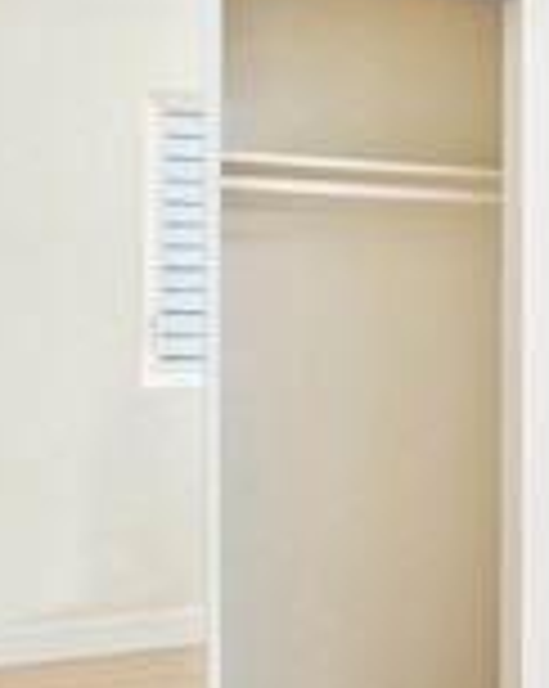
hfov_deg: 20.5
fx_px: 1282
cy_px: 268
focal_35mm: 63
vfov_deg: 30.0
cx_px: 832
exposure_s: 1/250
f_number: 6.3
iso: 400
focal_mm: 16
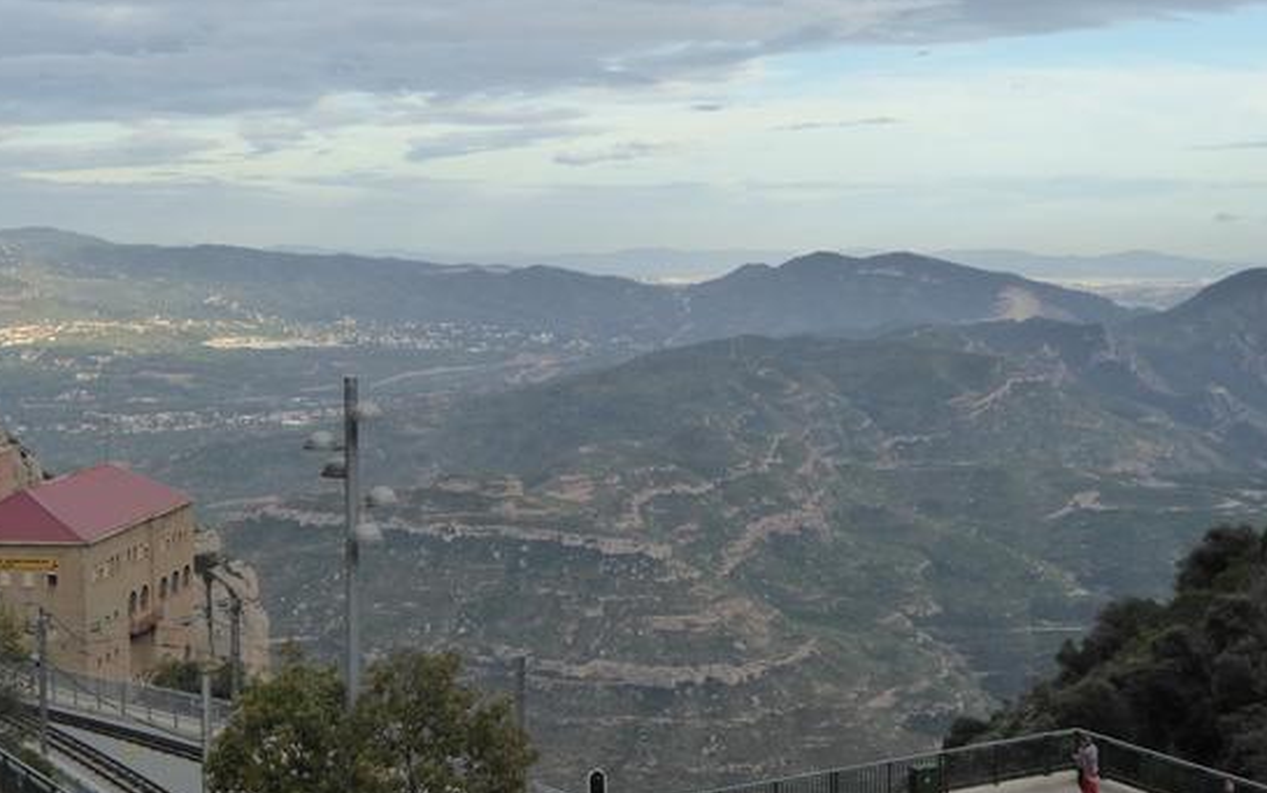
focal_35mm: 61
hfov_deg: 33.4
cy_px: 393
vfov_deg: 21.3
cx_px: 542
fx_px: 2107
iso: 200
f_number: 4
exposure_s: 1/400
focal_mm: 8.4
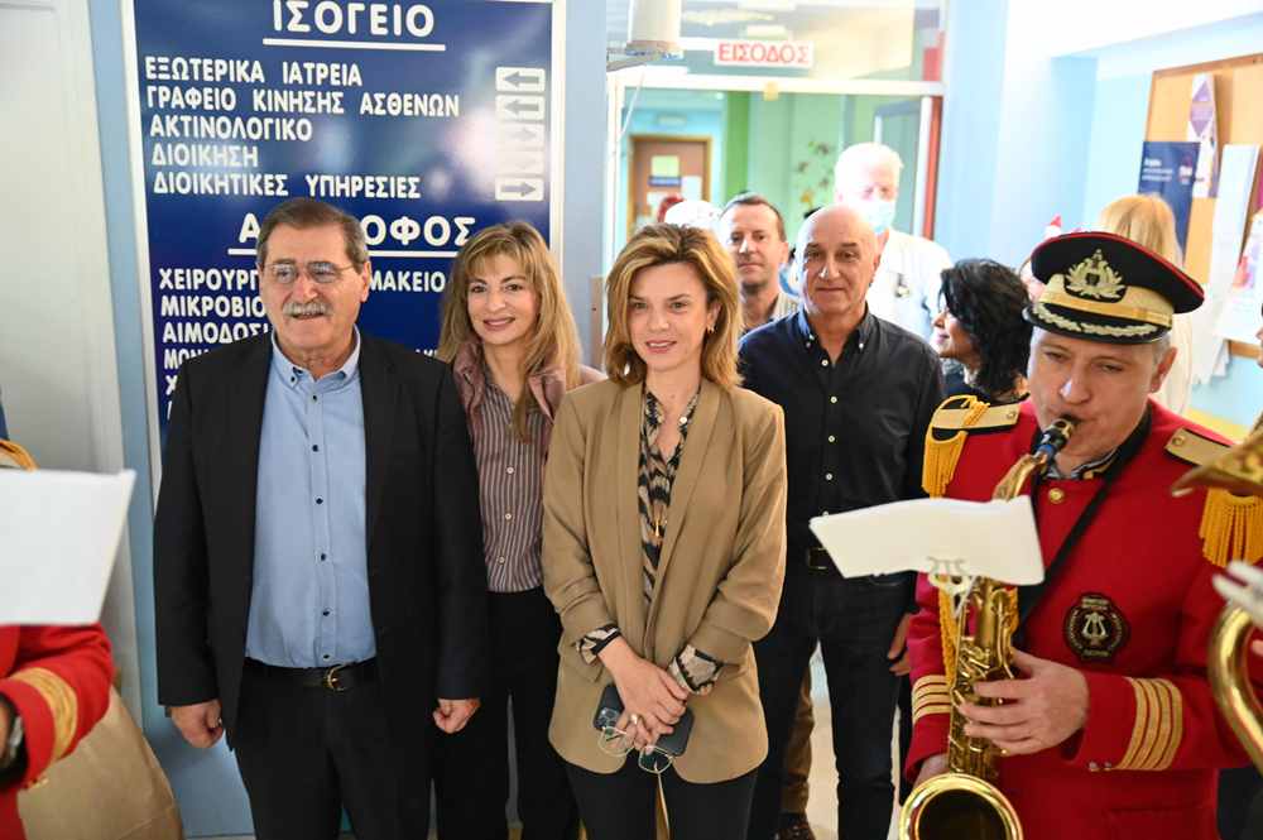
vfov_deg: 41.0
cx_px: 632
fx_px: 1122
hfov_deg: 58.8
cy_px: 420
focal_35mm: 32
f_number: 2.8
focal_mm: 32
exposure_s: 1/50
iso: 2500
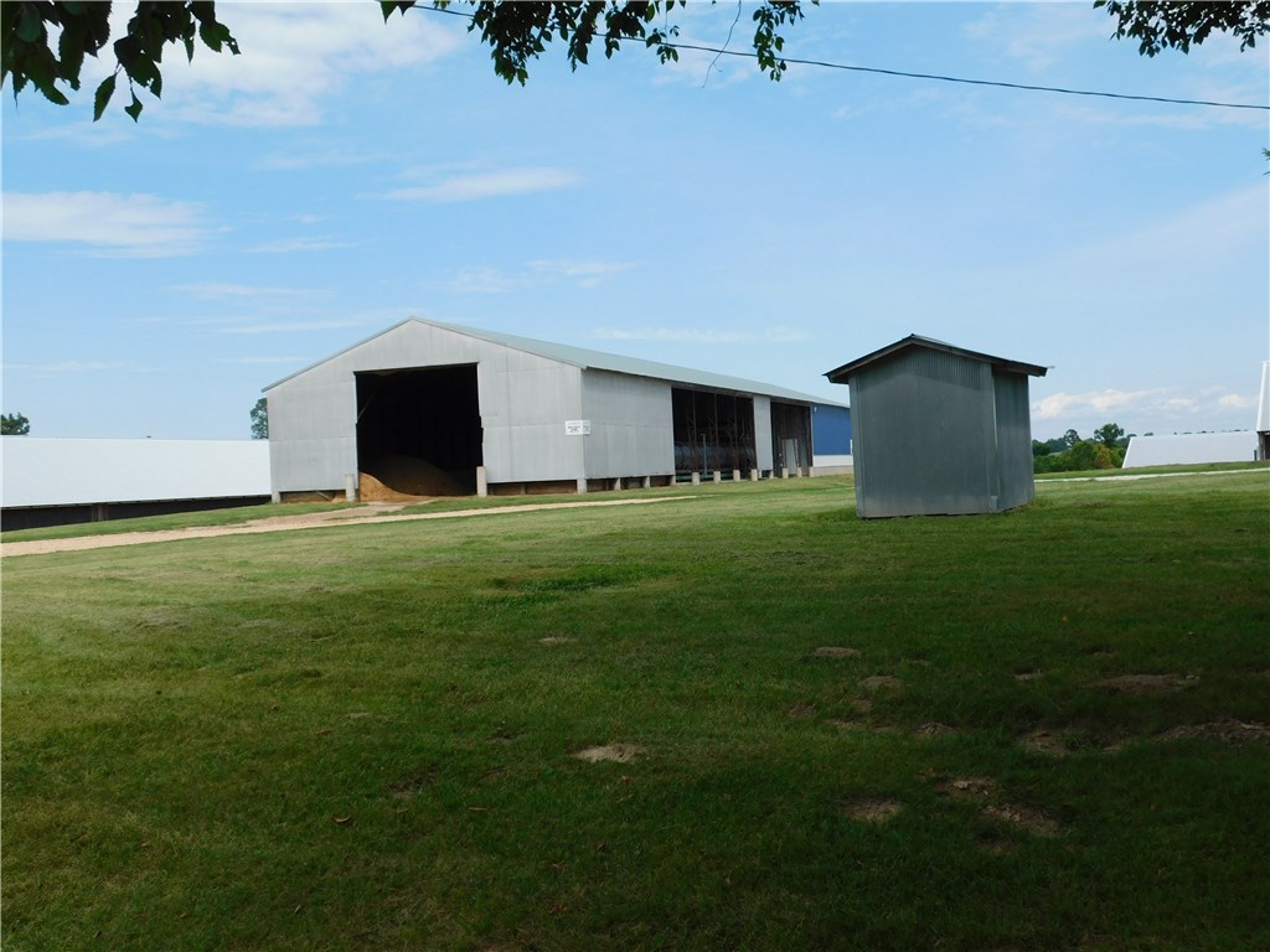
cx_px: 635
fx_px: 1321
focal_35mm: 36
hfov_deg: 51.4
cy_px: 476
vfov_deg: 39.7
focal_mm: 6.3
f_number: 3.5
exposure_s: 1/1250
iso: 125
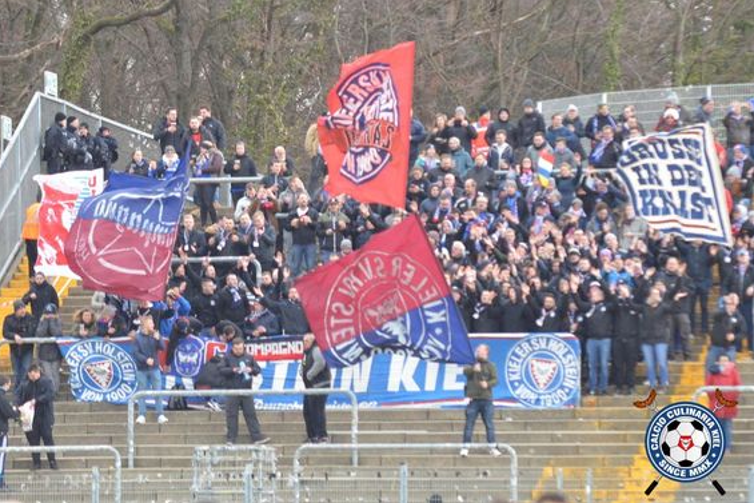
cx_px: 378
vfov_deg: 5.7
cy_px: 252
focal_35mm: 242
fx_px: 5070
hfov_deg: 8.5
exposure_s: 1/500
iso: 1000
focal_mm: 160
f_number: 2.8
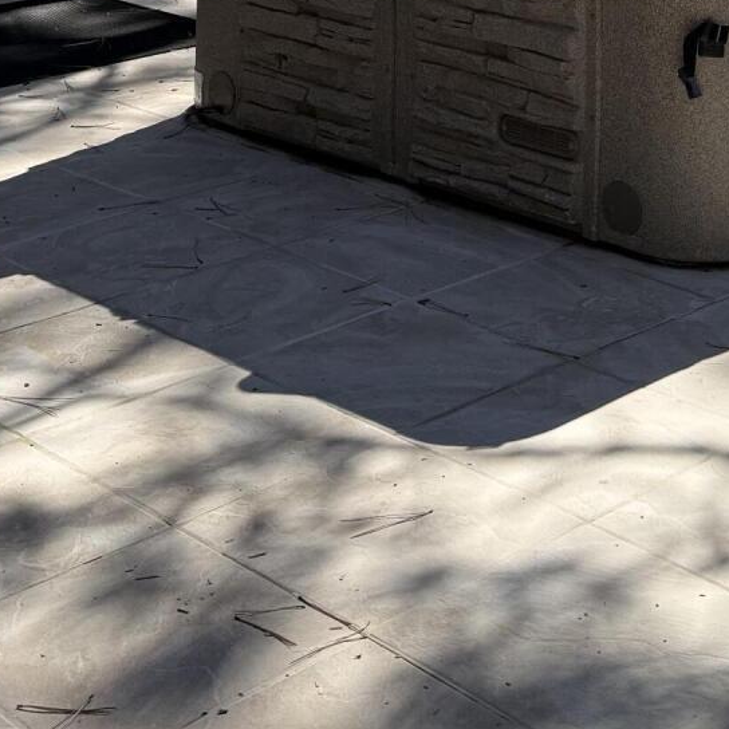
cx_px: 517
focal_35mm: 78
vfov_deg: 19.5
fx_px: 1858
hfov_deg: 22.1
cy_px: -352
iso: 100
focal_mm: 6.76
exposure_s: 1/1949
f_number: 1.78
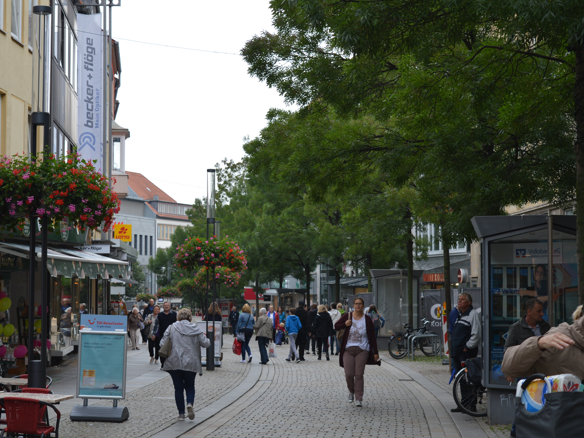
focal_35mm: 79
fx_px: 1333
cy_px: 219
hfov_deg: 24.7
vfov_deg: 18.7
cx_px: 279
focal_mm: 48
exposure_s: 1/125
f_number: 5.6
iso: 125
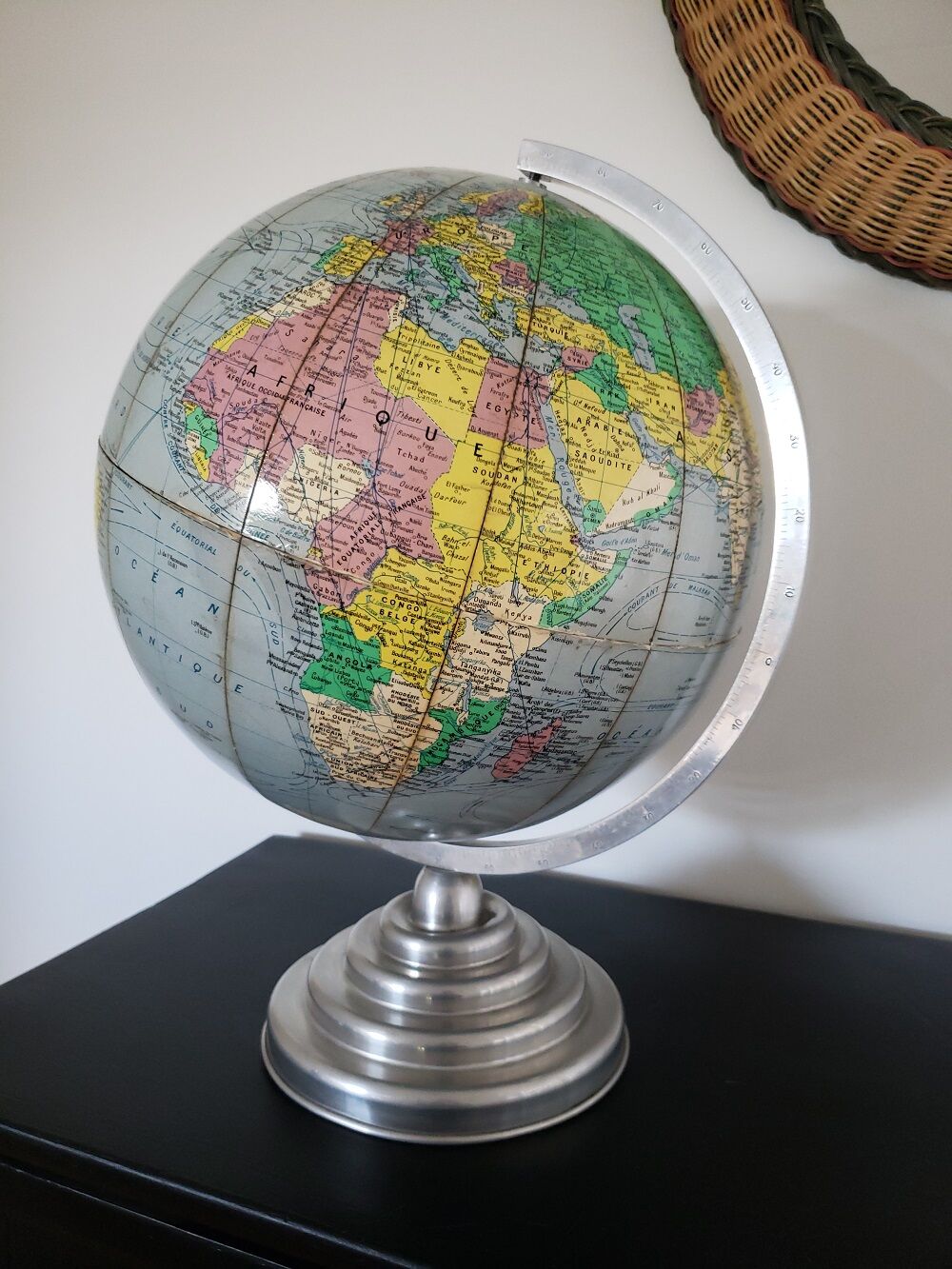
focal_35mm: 26
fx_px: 953
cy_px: 634
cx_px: 476
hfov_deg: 53.1
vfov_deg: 67.3
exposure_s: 1/30
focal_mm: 4.3
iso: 320
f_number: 1.5
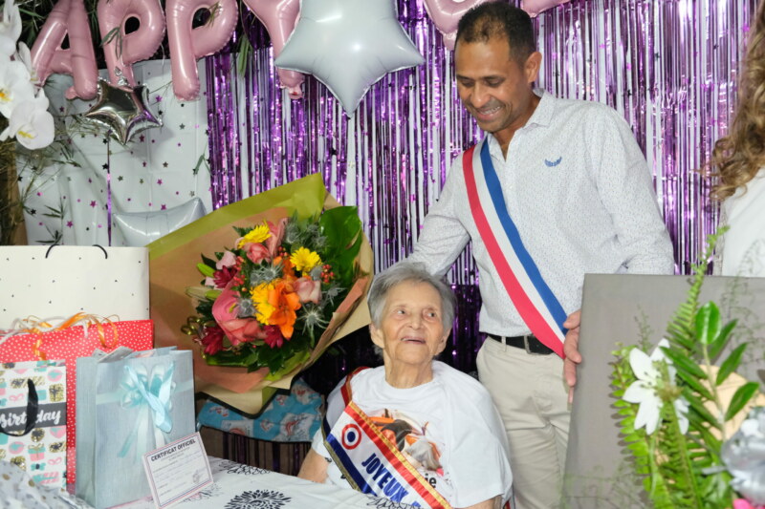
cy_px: 254
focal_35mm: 31
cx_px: 382
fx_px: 659
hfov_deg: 60.3
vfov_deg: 42.3
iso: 6400
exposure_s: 1/60
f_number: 3.2
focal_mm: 20.5
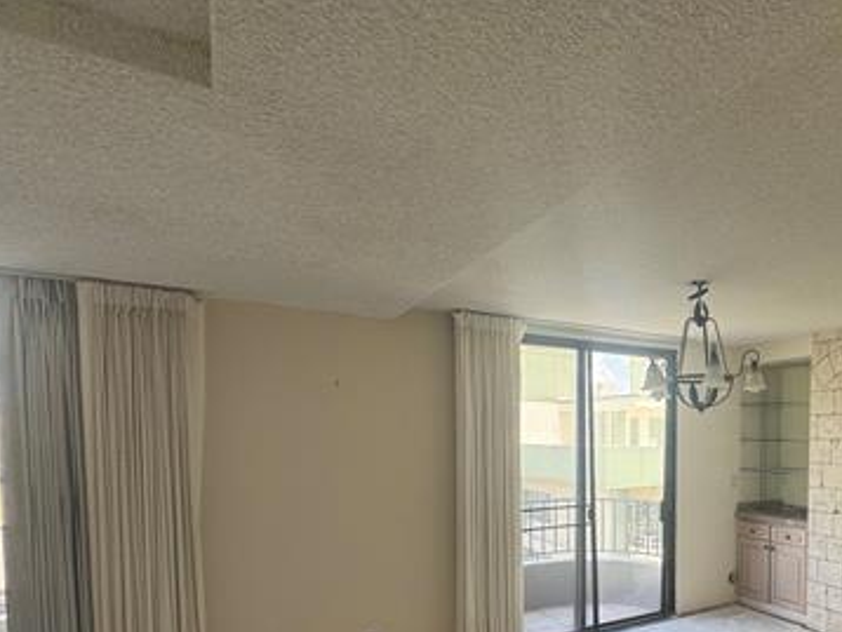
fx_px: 609
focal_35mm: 25
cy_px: 468
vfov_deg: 52.7
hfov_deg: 62.3
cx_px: 696
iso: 64
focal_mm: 2.22
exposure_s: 1/99
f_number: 2.2
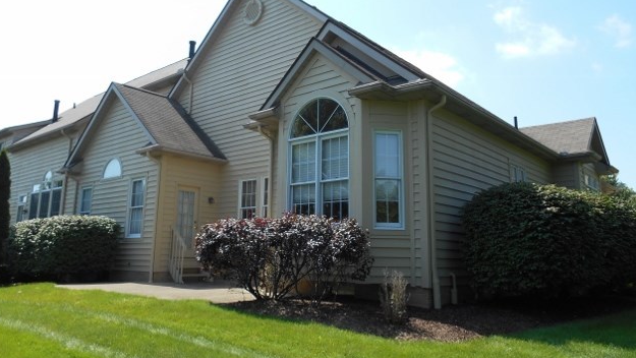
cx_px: 311
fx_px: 489
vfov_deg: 40.1
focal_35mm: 29
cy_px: 157
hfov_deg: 66.0
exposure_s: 1/500
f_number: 3.4
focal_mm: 4.7
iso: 80
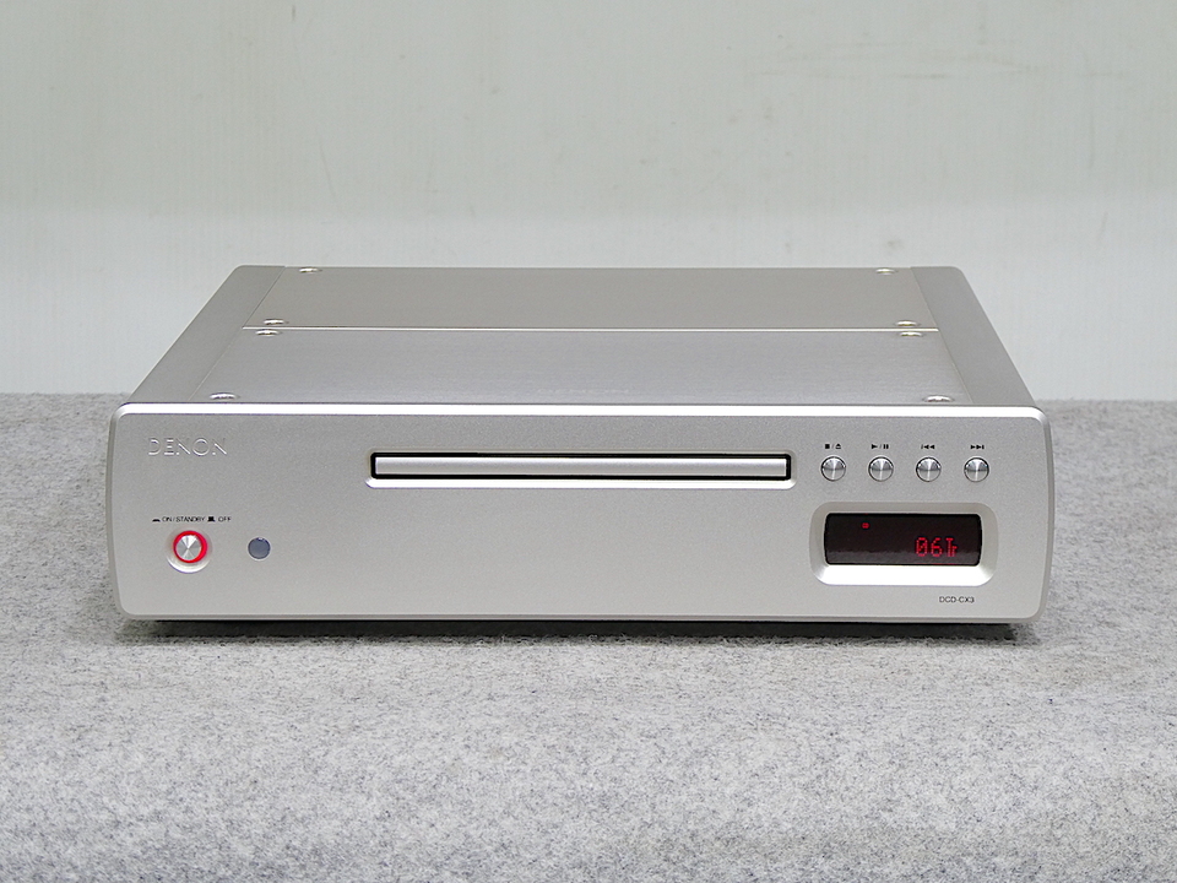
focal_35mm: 98
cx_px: 588
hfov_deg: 20.0
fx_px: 3332
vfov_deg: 15.1
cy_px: 442
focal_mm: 17.5
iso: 200
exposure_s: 1/13
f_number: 5
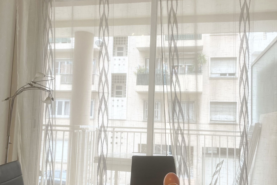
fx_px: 285
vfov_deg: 35.9
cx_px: 138
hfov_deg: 51.9
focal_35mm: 37
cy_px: 96
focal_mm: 5.1
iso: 50
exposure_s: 1/100
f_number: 1.6
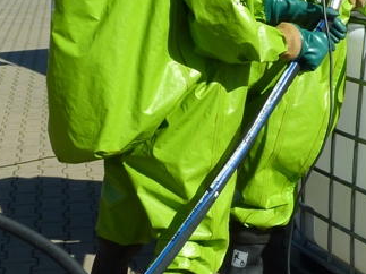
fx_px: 655
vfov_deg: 23.4
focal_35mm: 62
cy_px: 72
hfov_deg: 29.6
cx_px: 346
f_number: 5
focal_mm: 4.1
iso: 80
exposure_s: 1/400
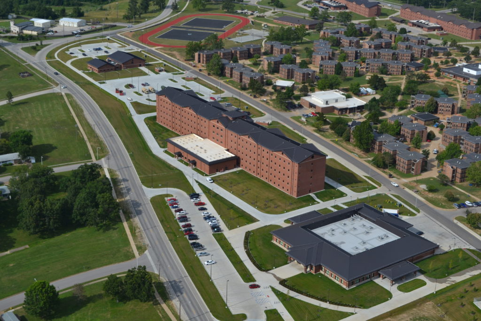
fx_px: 722
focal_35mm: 54
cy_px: 160
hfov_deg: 36.9
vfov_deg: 25.1
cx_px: 240
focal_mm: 36
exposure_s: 1/320
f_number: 9
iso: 100
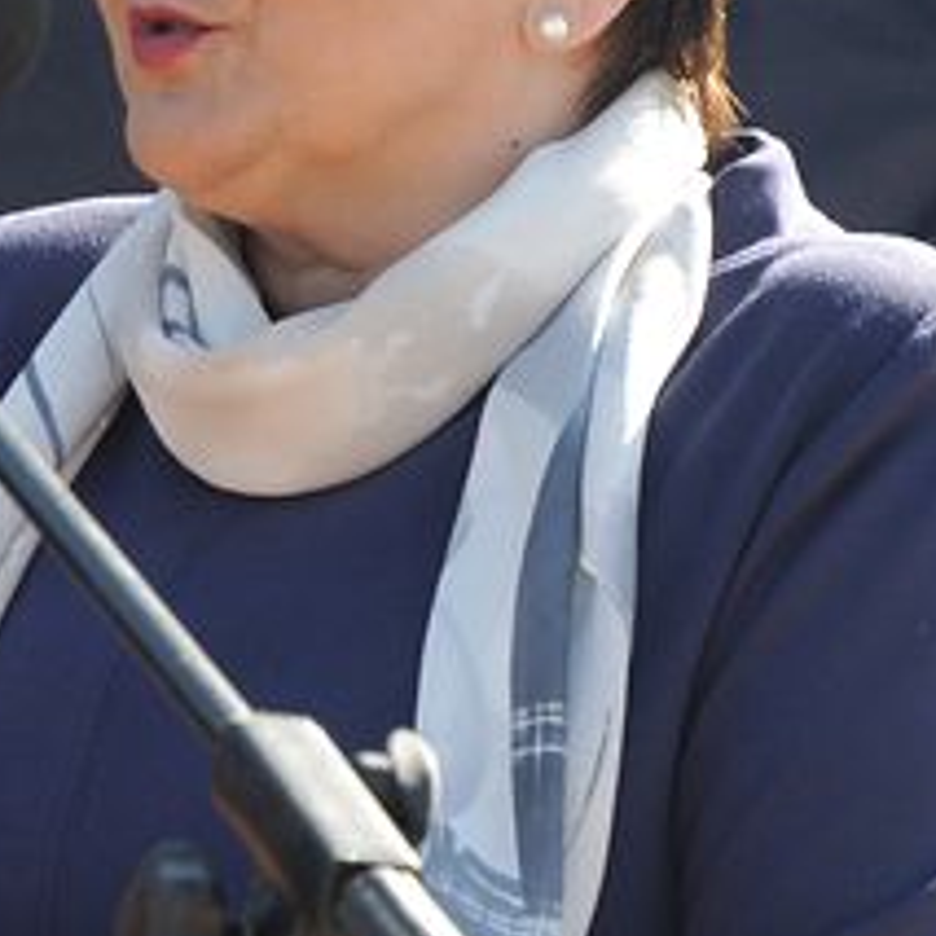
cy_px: 209
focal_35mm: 535
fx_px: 16357
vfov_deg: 3.3
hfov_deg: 3.3
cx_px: 250
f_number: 5.6
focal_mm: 105
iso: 400
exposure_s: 1/500
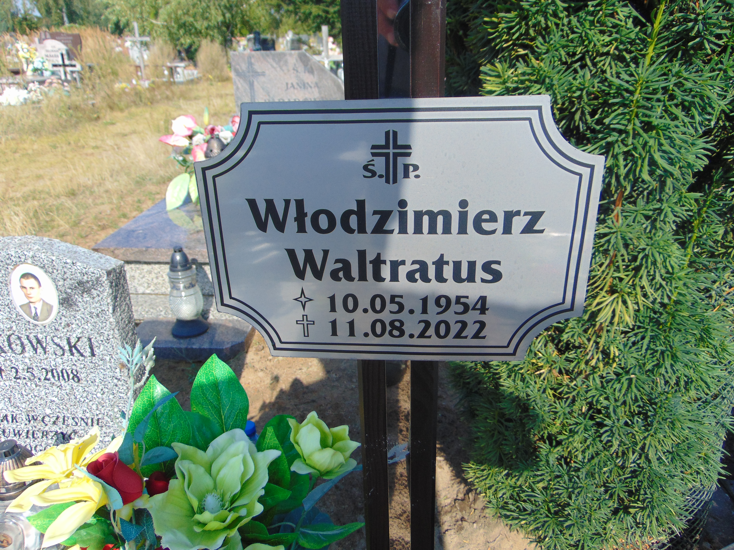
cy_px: 275
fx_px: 530
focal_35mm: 25
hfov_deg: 69.4
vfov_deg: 54.9
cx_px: 367
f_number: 3
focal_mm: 4.5
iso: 80
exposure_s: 1/640
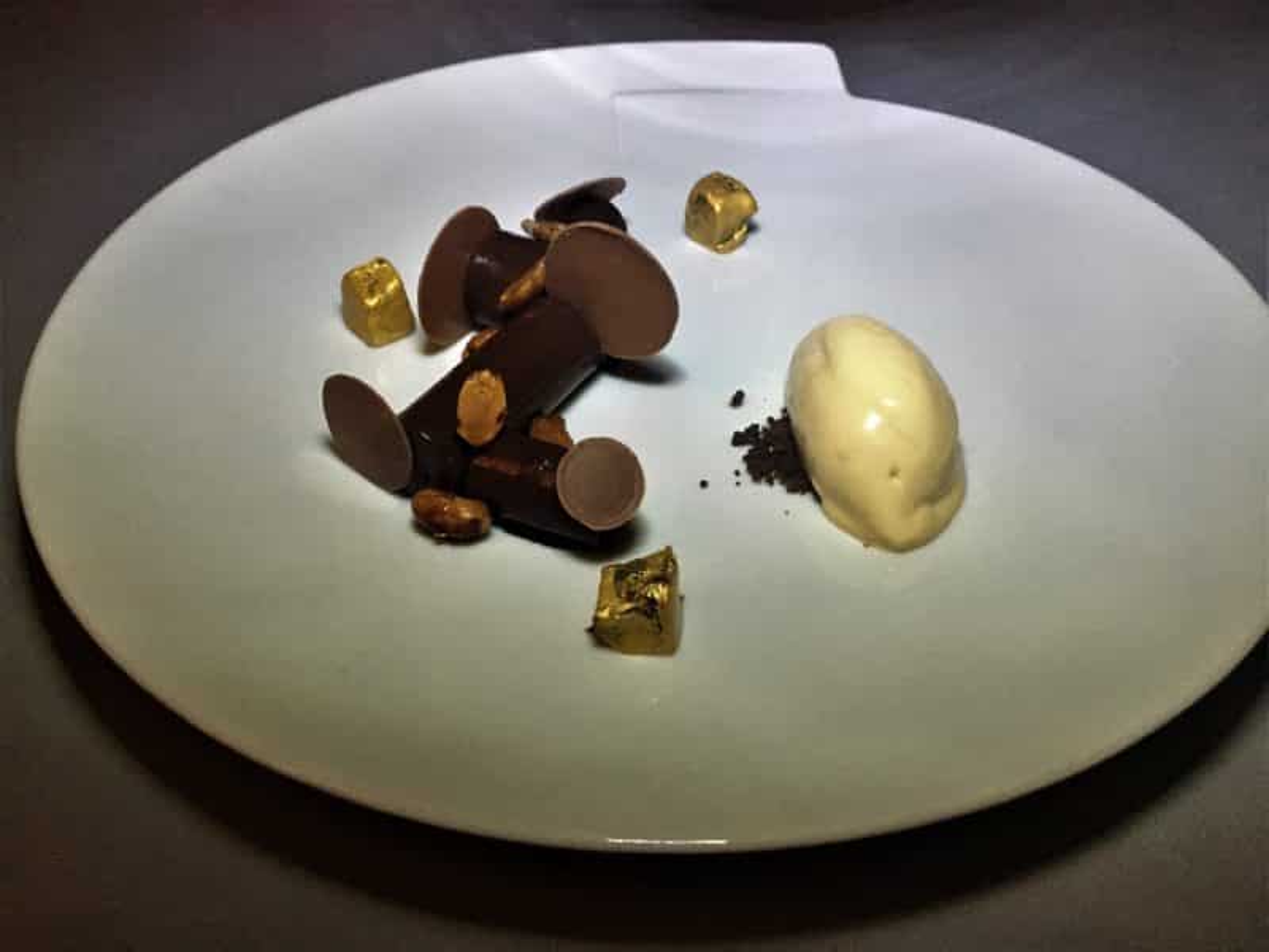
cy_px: 476
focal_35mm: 29
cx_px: 634
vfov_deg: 48.2
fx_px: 1063
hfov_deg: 61.7
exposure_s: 1/15
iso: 250
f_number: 2.2
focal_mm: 4.15
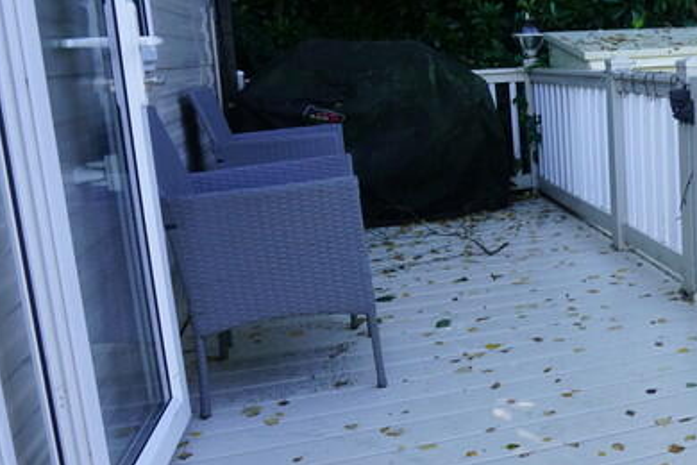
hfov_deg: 39.2
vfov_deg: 31.8
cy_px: 194
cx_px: 743
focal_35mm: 42
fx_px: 813
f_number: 14
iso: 1000
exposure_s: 1/60
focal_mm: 16
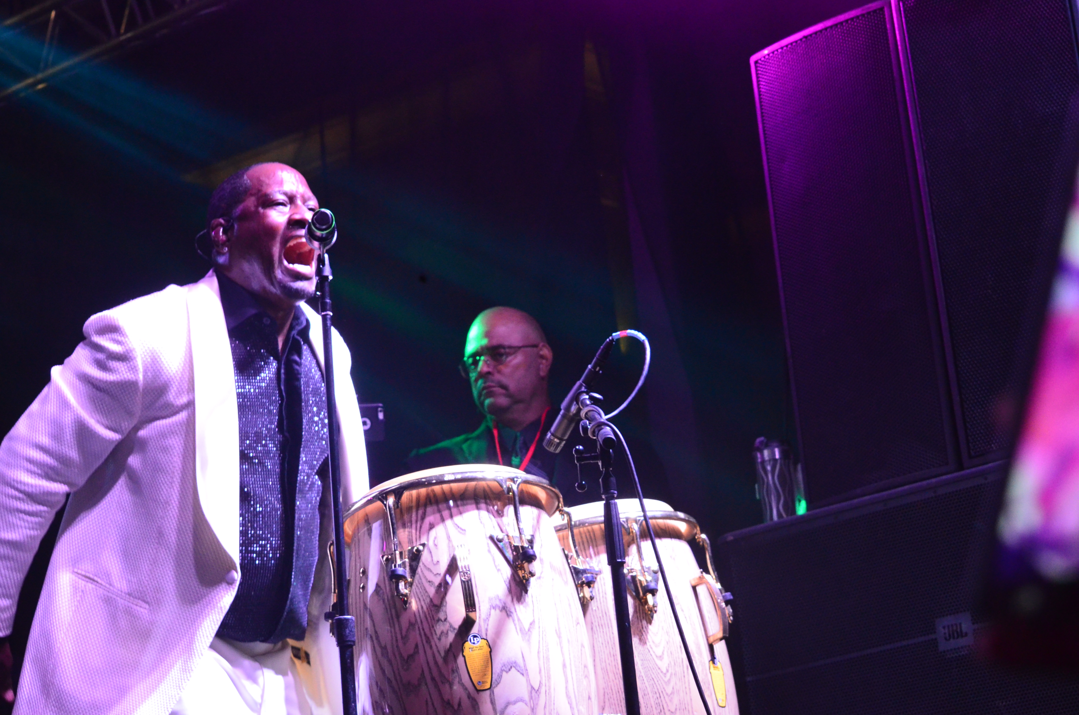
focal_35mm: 87
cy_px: 358
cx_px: 540
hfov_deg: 23.4
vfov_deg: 15.6
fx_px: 2602
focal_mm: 58
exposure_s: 1/100
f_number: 8
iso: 3200
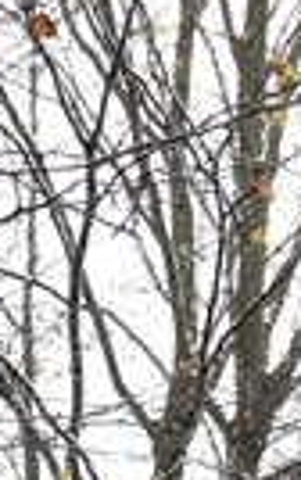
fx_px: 2646
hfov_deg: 6.2
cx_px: 735
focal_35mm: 202
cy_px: 1329
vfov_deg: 8.9
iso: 200
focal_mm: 16
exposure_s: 1/200
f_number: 4.5
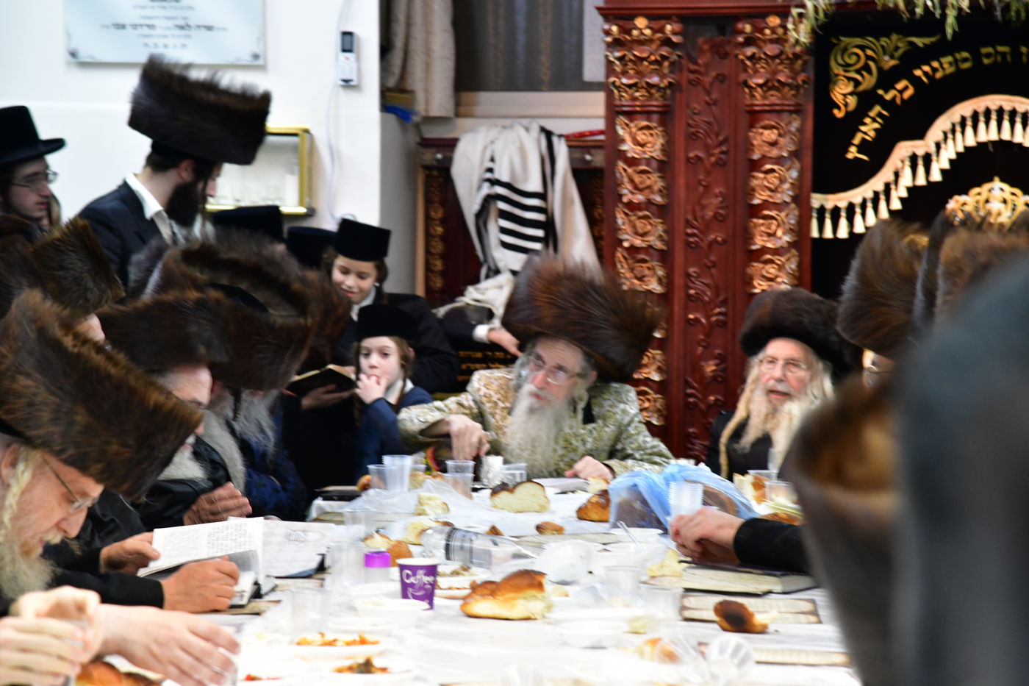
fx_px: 3429
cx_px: 514
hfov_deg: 17.1
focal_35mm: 120
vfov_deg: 11.4
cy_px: 343
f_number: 5.6
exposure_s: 1/100
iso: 2500
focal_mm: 120
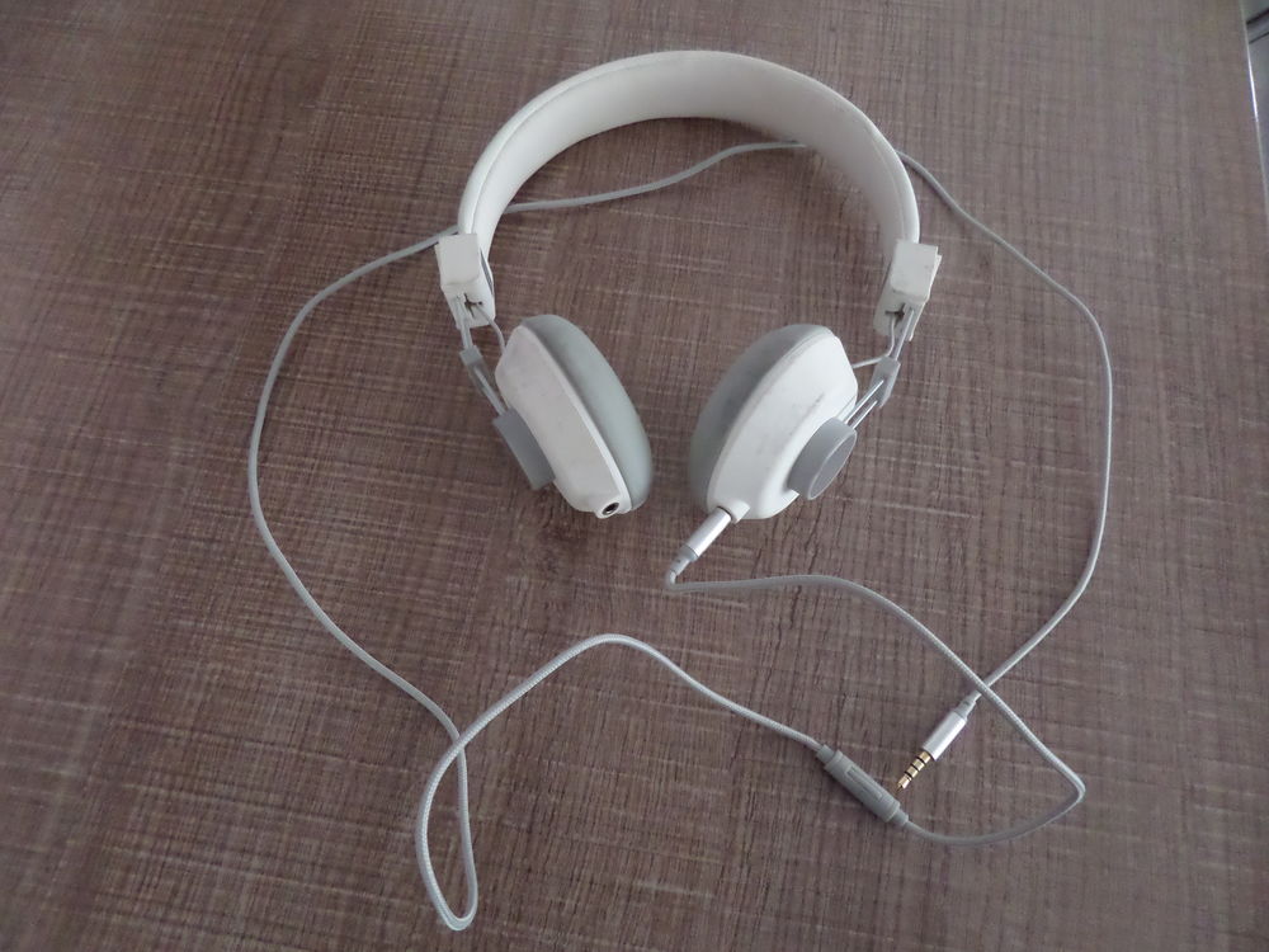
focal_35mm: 24
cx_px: 634
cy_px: 476
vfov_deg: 56.8
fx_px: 880
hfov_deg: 71.6
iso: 480
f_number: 3.1
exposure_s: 1/20
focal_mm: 4.3
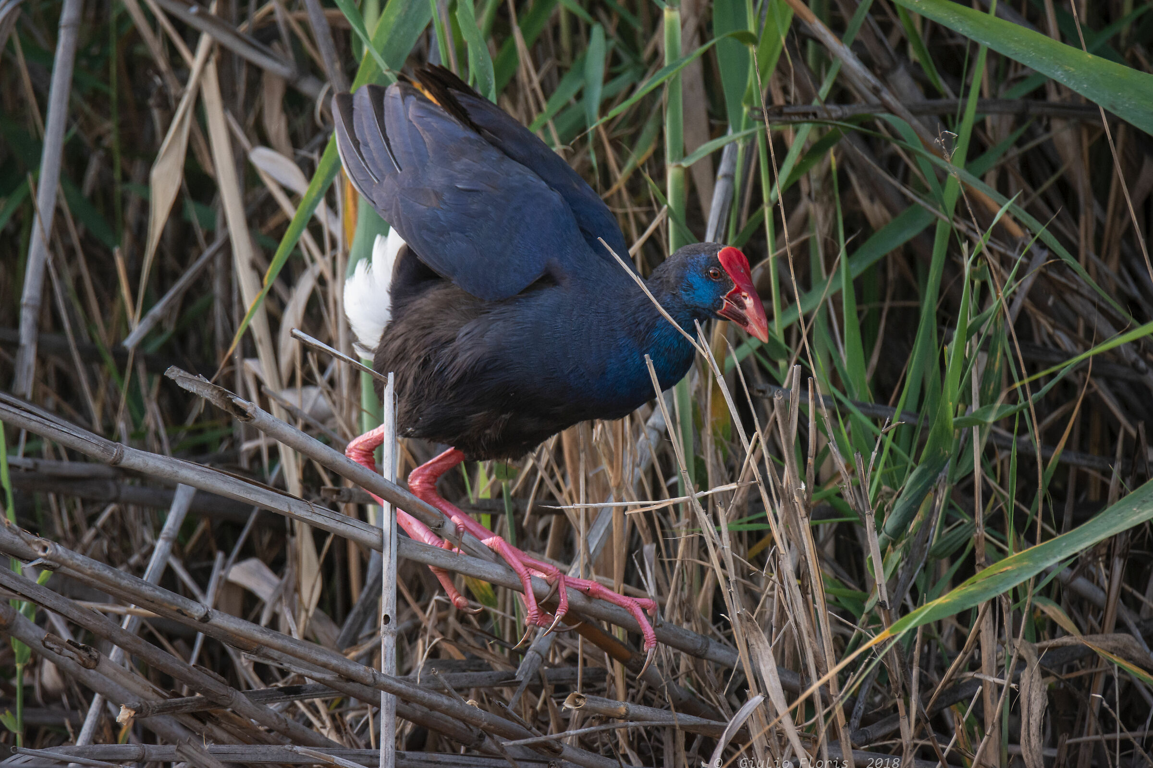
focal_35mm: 900
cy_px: 384
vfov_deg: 1.5
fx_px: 28823
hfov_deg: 2.3
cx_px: 576
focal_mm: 600
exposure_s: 1/400
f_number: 8
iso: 1600
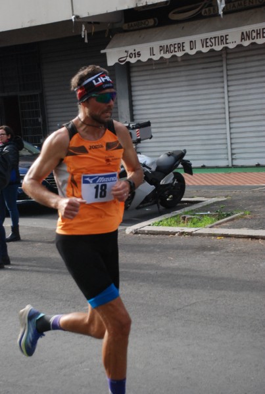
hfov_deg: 18.3
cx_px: 132
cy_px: 197
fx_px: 824
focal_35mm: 75
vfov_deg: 26.9
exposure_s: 1/800
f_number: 5
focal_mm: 50
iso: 1000
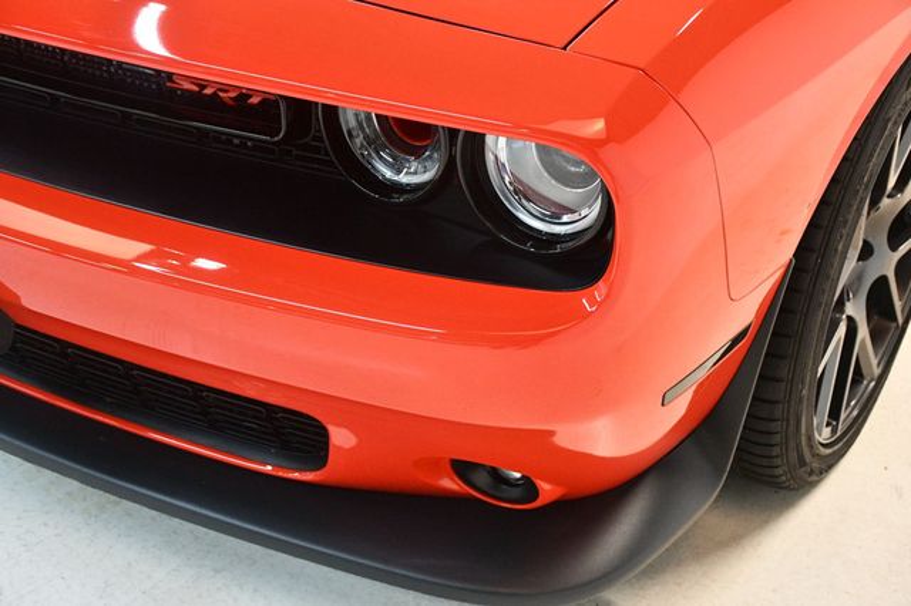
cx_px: 456
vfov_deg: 28.0
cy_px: 303
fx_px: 1214
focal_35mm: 48
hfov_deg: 41.1
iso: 3200
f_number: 4
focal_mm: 32
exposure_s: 1/100
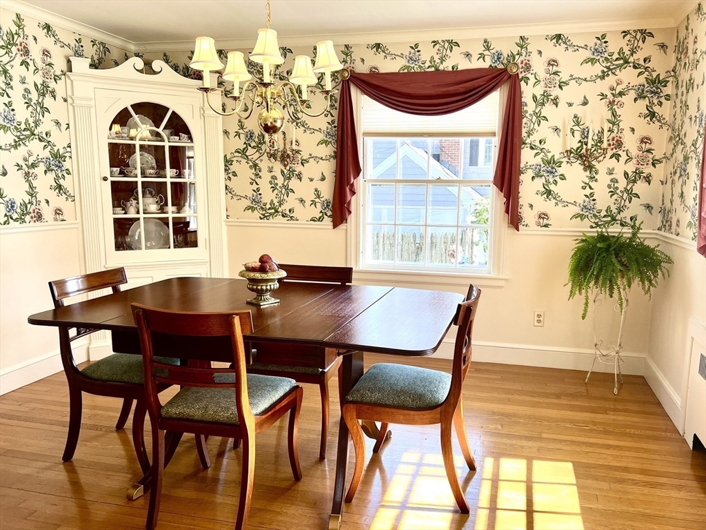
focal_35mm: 26
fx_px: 530
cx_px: 353
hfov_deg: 67.3
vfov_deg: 53.1
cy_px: 265
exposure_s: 1/120
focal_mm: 5.7
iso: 32
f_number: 1.5
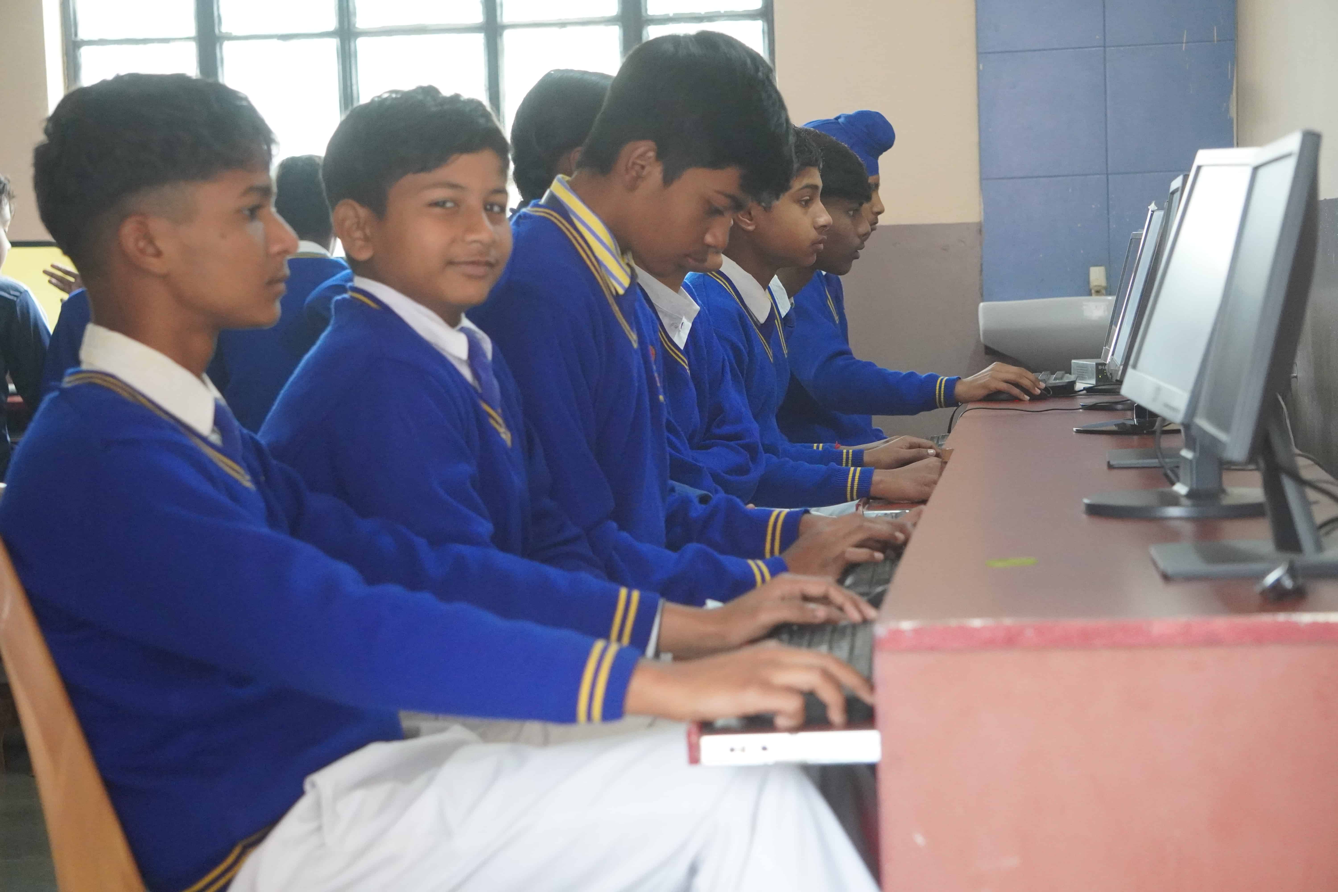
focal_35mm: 86
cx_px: 669
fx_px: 3178
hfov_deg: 23.8
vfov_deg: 16.0
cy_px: 446
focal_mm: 57
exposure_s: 1/160
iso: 3200
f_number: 4.5
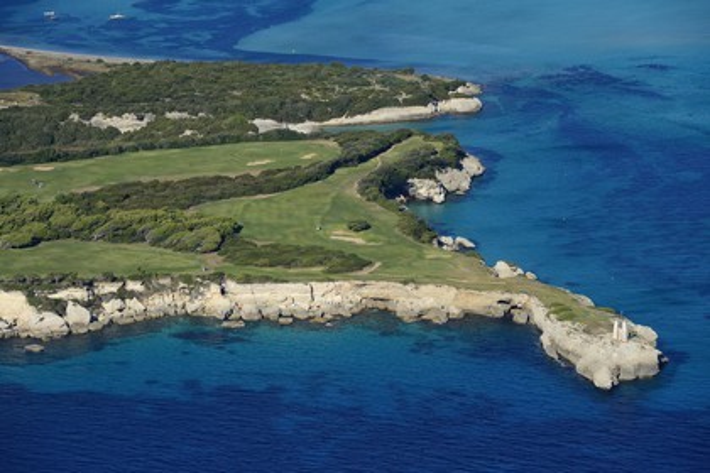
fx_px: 3550
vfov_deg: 7.6
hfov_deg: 11.4
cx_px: 355
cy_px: 236
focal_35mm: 180
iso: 400
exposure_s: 1/1000
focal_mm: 180
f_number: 9
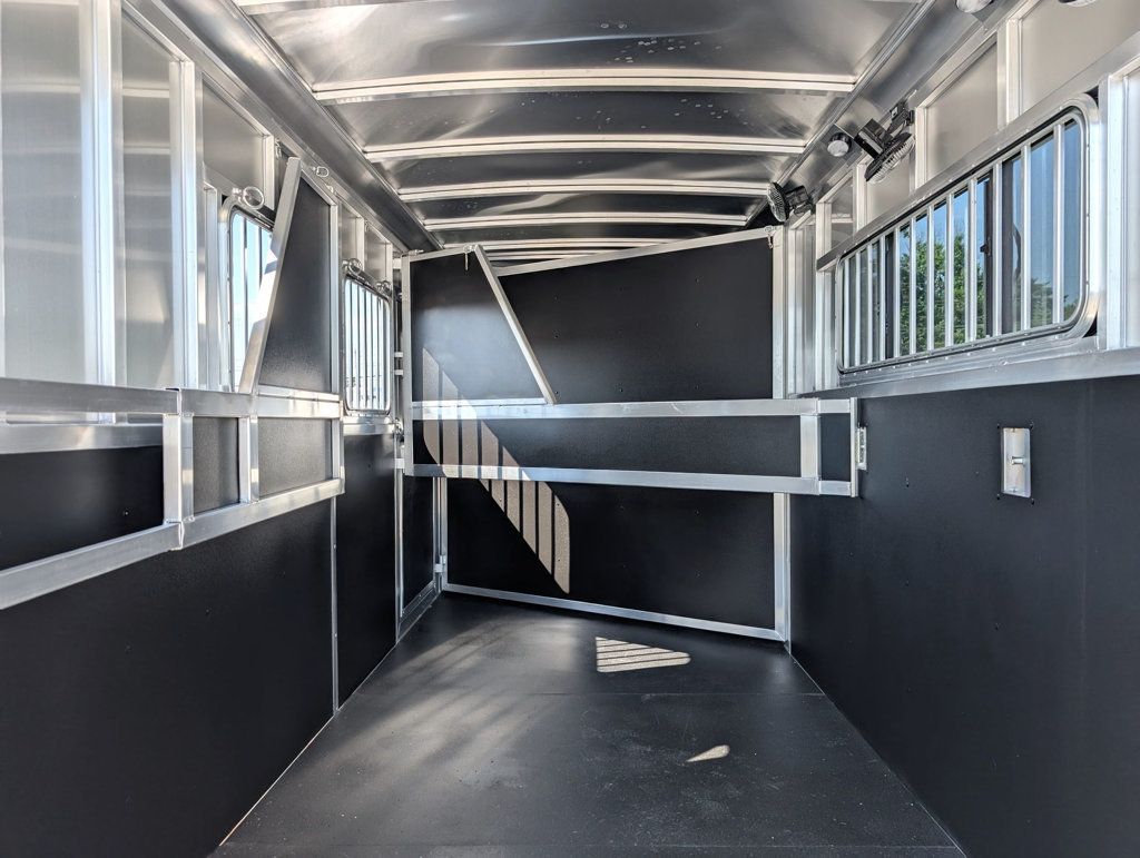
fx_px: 791
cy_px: 429
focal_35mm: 24
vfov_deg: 56.9
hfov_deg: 71.5
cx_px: 570
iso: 23
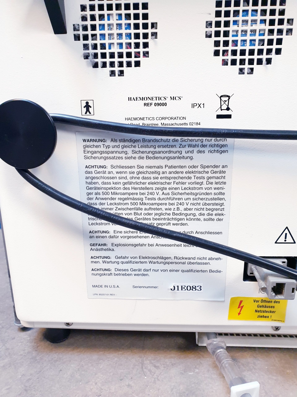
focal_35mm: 26
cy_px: 198
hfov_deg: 53.1
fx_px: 297
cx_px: 148
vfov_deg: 67.3
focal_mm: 4.3
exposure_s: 1/50
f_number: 2.4
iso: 320
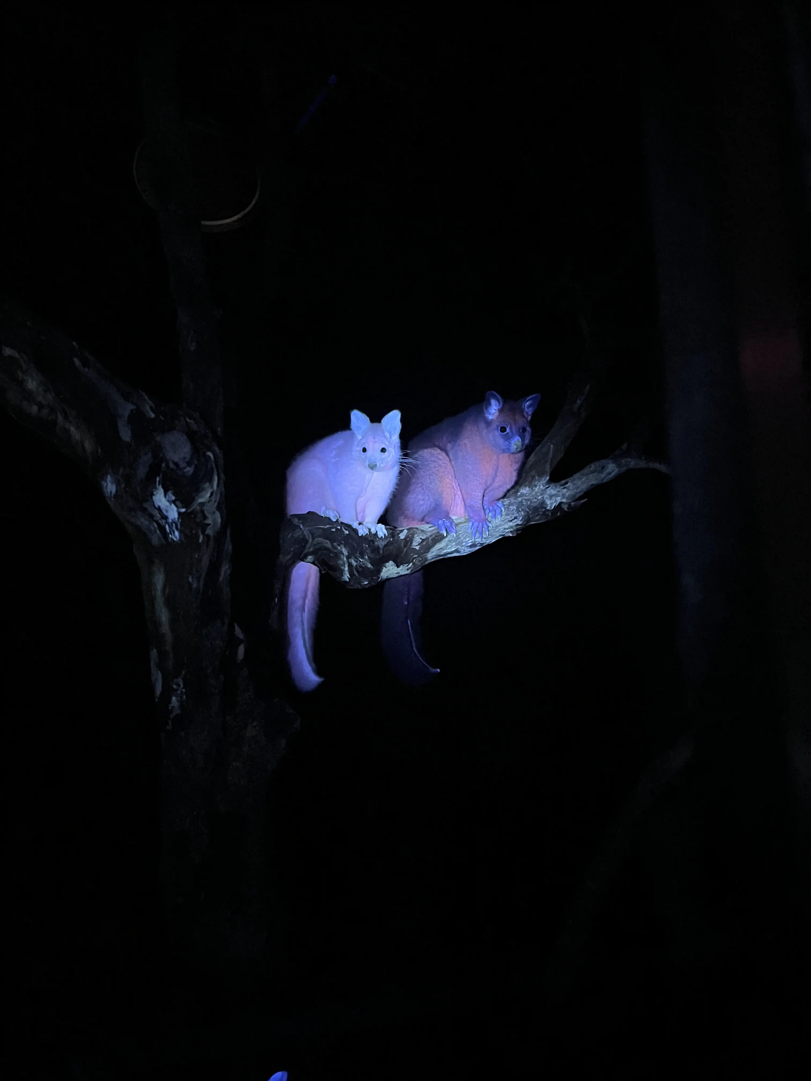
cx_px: 406
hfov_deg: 53.1
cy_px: 540
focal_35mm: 26
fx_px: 812
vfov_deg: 67.3
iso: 8000
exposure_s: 1/15
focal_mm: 5.7
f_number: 1.5
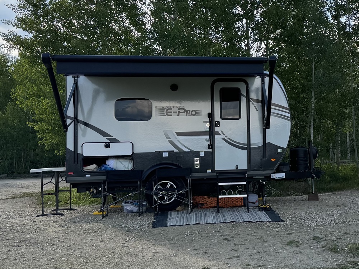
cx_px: 180
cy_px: 134
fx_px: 249
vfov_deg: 56.8
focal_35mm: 24
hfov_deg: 71.6
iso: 80
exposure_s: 1/1980
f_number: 1.78
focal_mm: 6.76
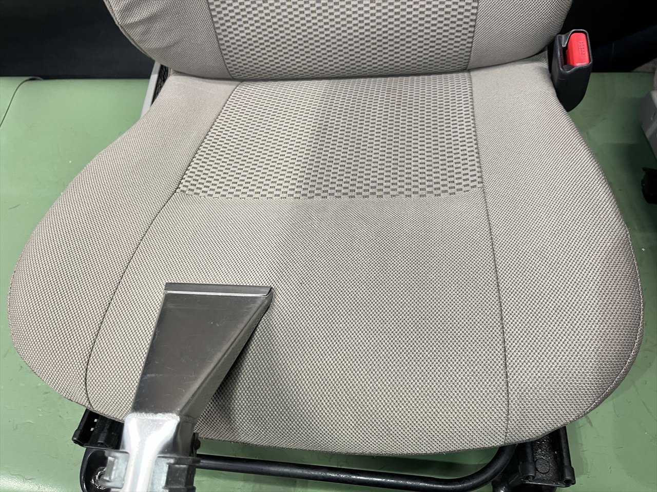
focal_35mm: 26
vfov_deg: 53.1
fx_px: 493
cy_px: 246
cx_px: 328
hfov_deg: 67.3
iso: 200
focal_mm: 5.1
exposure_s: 1/60
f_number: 1.6
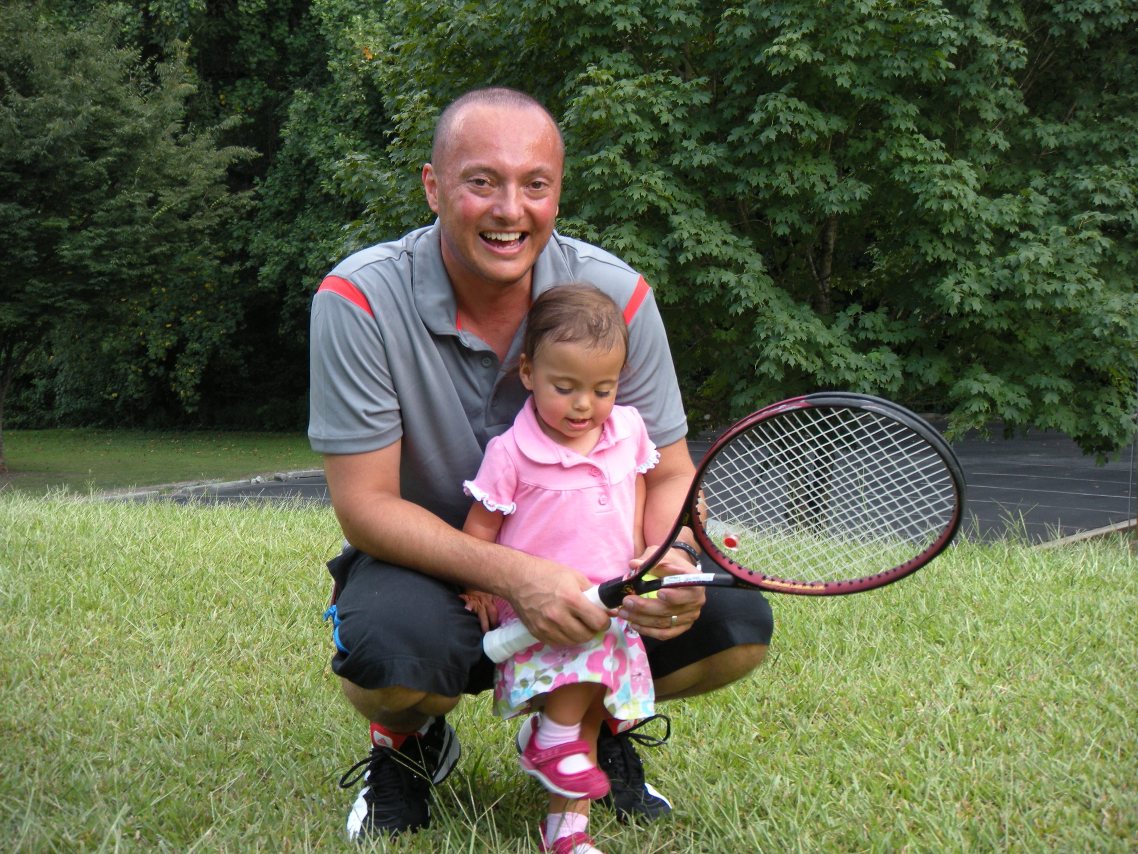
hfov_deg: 26.0
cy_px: 427
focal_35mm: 75
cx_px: 569
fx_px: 2466
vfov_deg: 19.6
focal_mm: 12.5
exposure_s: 1/68.2
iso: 64
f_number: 4.5
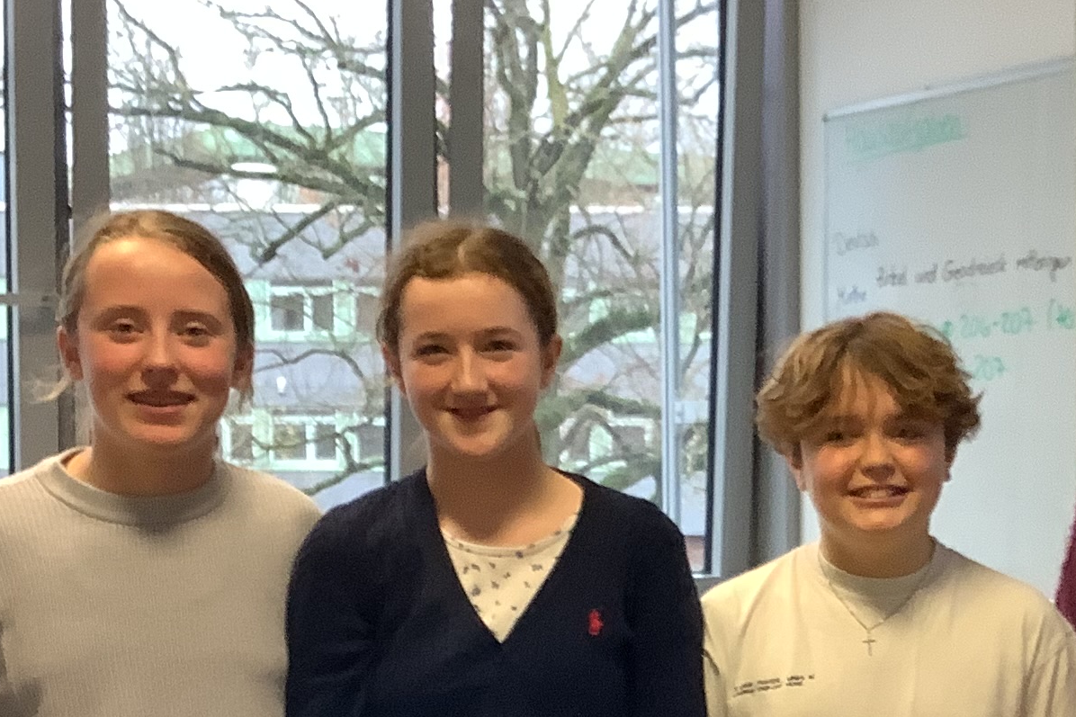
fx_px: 2630
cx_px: 886
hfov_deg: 22.8
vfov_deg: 15.3
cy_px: 696
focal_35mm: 88
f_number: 2.4
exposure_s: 1/50
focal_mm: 3.3
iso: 125
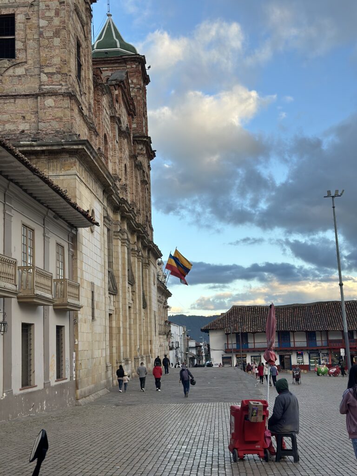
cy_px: 238
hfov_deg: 30.3
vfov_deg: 39.7
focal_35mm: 48
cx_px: 178
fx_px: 660
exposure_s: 1/1157
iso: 80
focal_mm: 6.86
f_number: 1.78
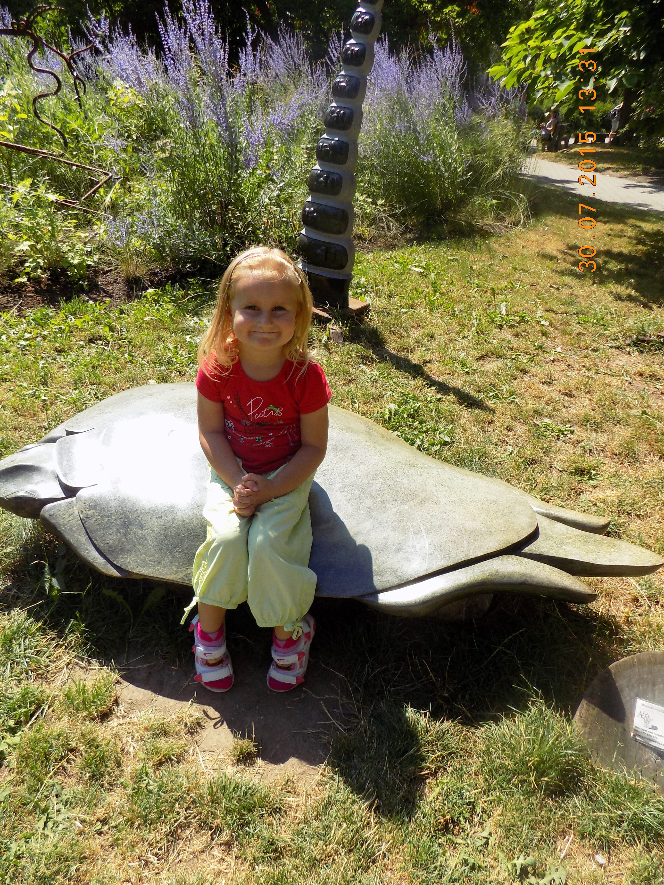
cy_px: 442
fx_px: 588
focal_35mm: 23
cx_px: 332
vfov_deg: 73.9
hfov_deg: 58.9
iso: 80
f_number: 3.1
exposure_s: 1/800
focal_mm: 4
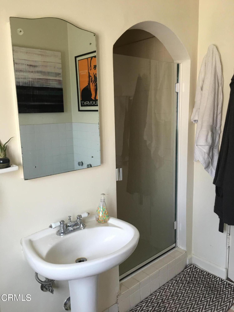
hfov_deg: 48.2
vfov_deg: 61.7
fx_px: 261
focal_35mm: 29
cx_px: 117
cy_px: 156
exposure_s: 1/15
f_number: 2.2
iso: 25
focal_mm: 4.15
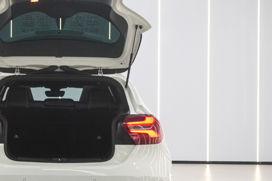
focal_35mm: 79
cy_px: 108
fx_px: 596
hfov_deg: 25.3
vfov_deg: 17.3
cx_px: 56
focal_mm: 29
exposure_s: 1/80
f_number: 6.3
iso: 1250
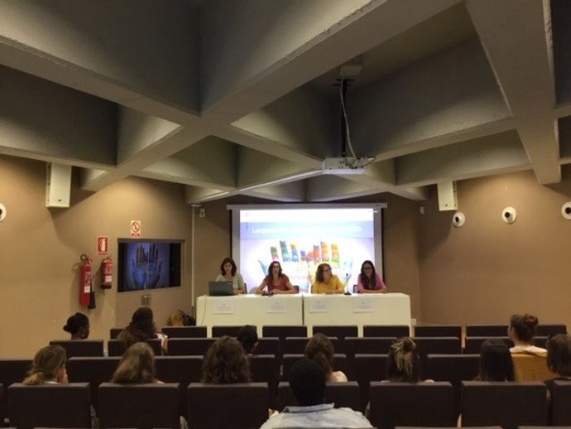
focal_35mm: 31
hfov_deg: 58.3
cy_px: 214
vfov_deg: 45.5
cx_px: 286
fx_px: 512
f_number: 2.4
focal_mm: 3.3
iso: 160
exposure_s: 1/33
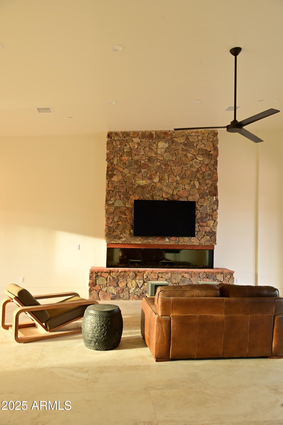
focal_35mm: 28
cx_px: 142
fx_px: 330
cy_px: 212
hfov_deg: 46.4
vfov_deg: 65.5
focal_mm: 28
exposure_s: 1/20
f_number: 8
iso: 800
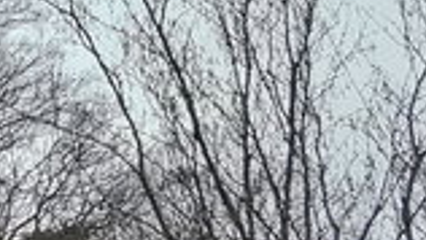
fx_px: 1062
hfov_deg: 21.4
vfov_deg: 12.6
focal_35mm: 94
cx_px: -59
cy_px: -32
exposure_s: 1/137
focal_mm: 1.78
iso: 50
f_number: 2.4
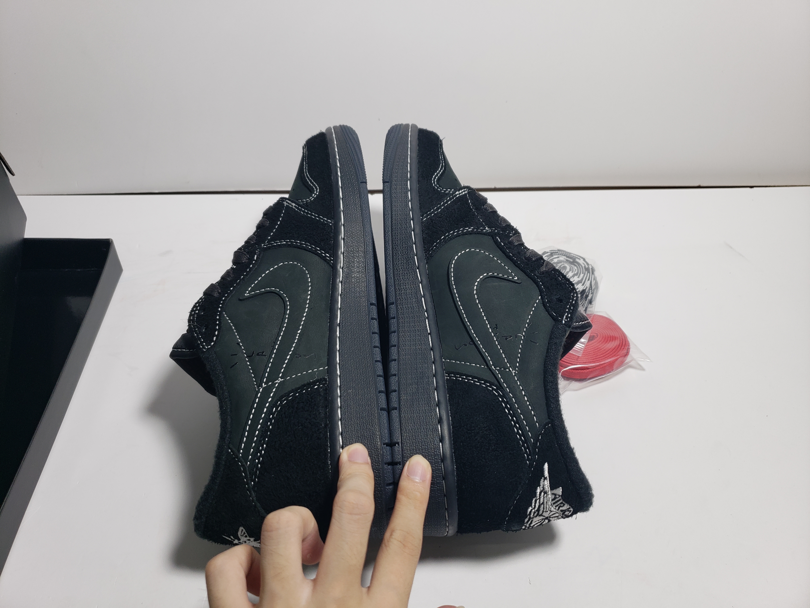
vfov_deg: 53.1
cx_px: 405
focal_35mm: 26
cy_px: 304
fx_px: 608
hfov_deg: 67.3
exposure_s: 1/398
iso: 50
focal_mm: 4.3
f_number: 1.5
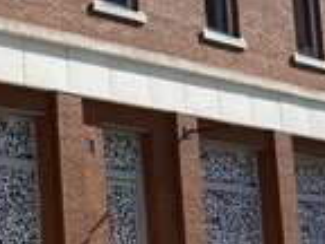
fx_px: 1014
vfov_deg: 13.7
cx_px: -217
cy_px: 178
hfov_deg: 16.0
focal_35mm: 108
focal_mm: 4.25
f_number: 1.8
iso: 32
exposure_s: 1/1093
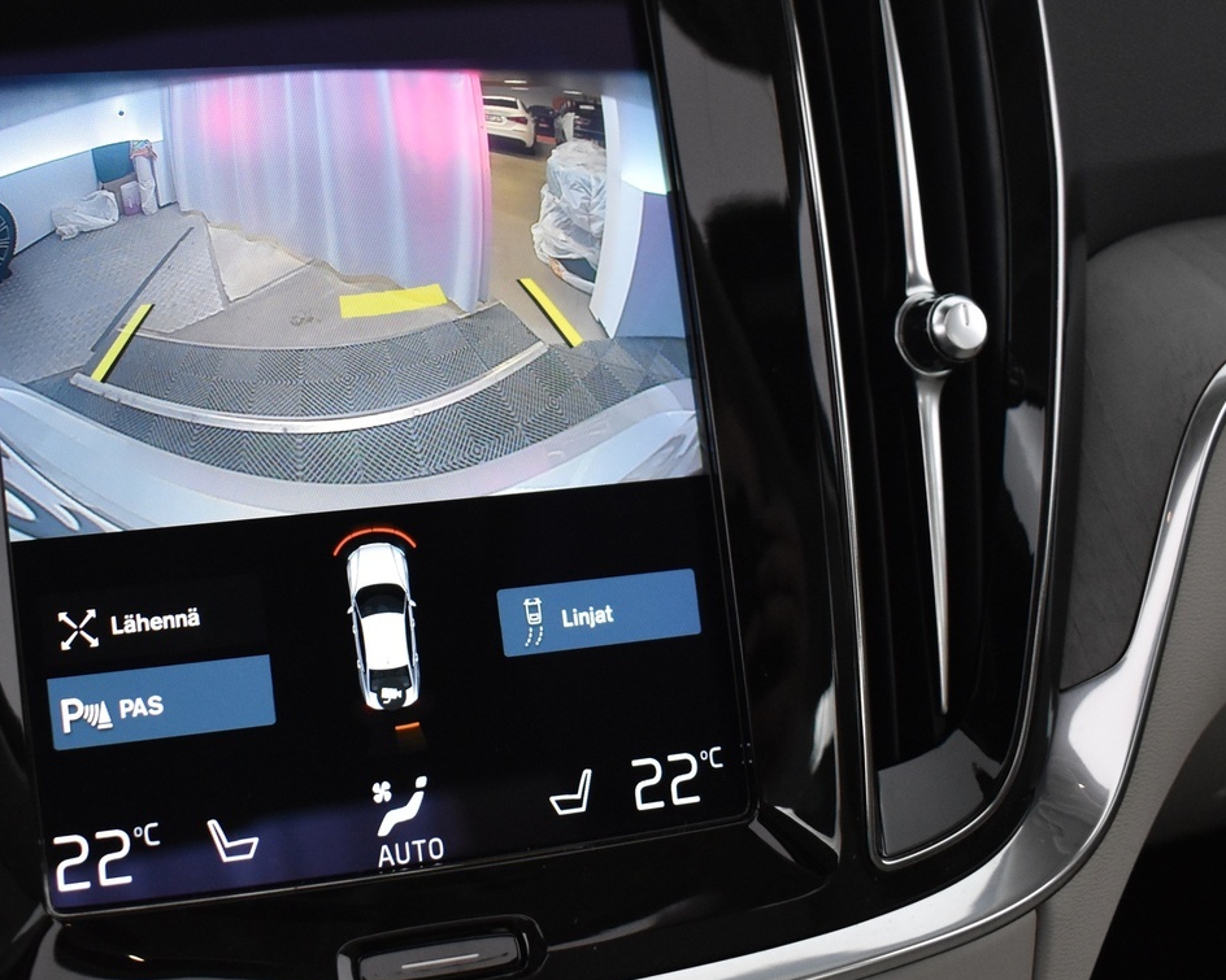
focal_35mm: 58
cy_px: 389
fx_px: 2104
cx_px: 248
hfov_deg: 31.6
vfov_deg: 26.2
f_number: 3.8
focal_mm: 24
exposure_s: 1/40
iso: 1800
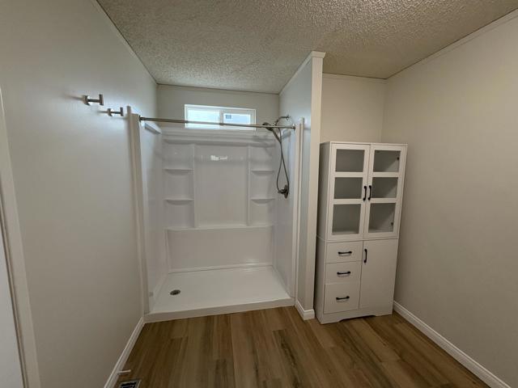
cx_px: 259
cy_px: 194
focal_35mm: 14
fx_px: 209
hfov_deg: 102.1
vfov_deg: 85.7
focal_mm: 2.22
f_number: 2.2
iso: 250
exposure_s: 1/120
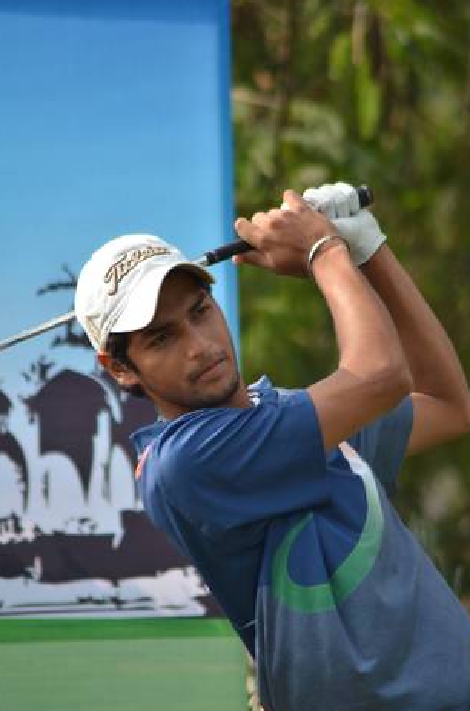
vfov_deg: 4.4
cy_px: 359
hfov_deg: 2.9
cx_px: 238
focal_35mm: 467
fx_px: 9200
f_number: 5.6
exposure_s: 1/800
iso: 320
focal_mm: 300
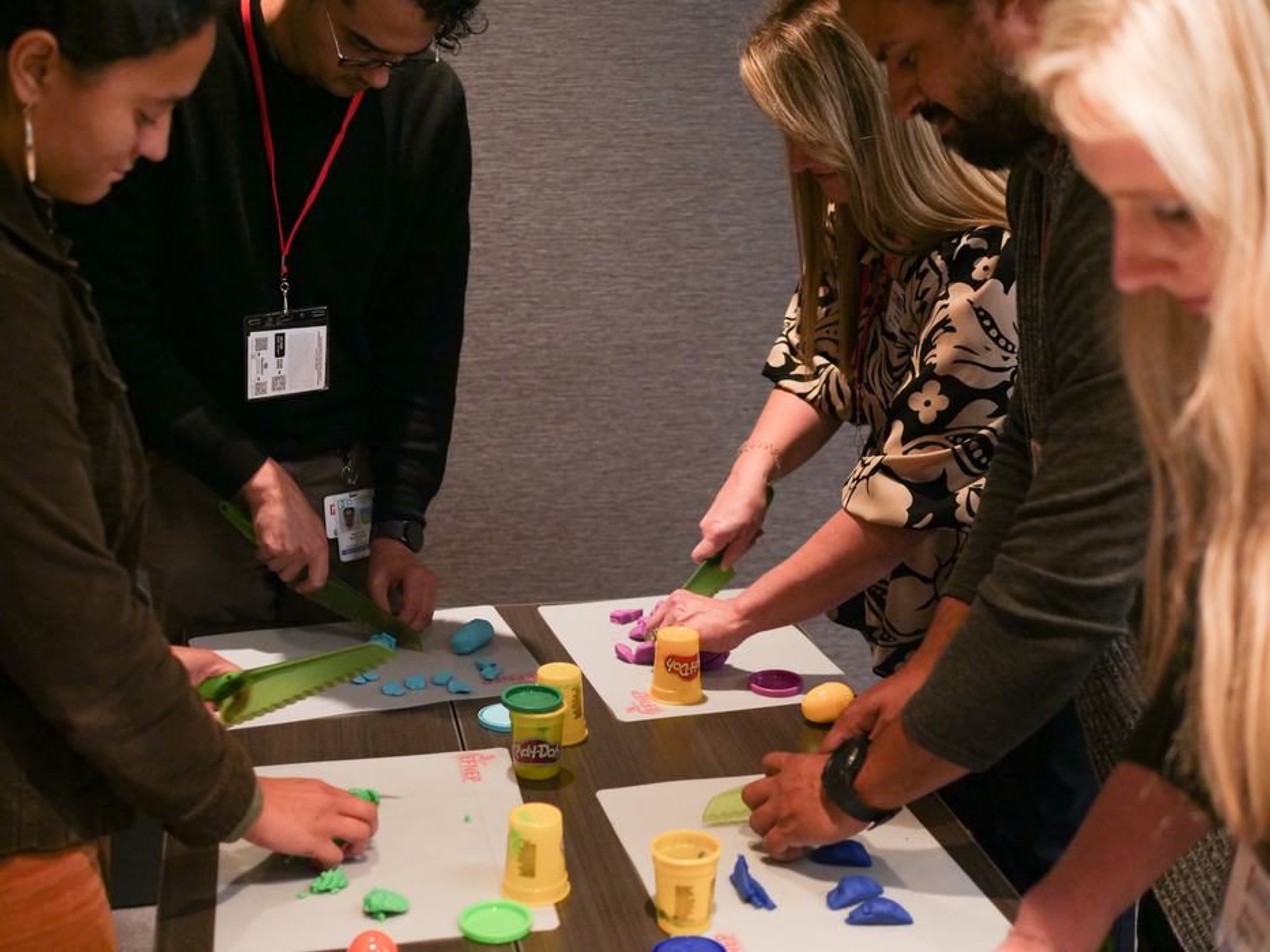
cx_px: 635
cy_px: 476
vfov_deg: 29.1
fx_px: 1835
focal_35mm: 50
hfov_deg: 38.2
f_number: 2
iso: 800
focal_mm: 25
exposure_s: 1/160
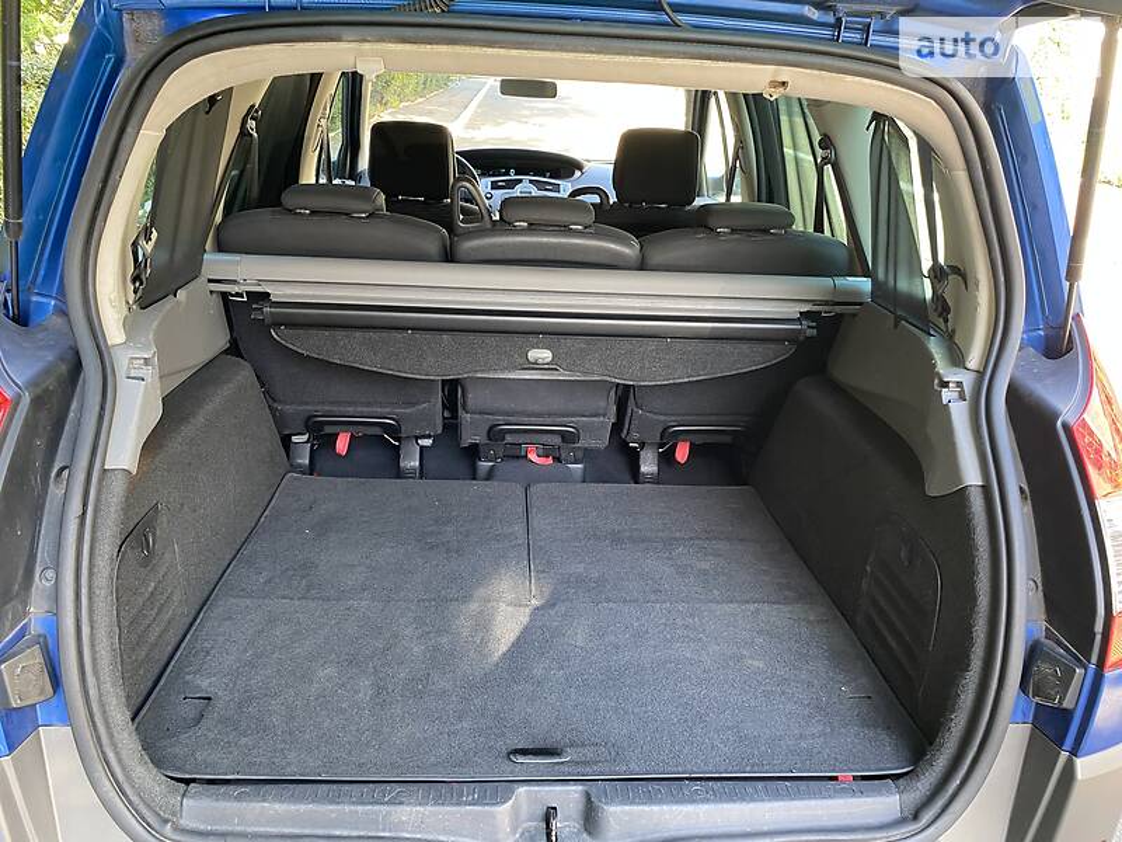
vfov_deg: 53.1
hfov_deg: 67.3
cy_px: 421
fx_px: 843
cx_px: 561
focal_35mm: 26
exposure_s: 1/67
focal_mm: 4.2
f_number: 1.8
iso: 125
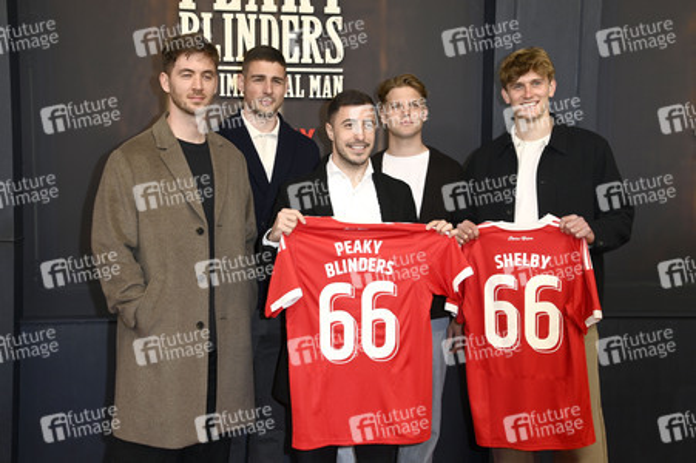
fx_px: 1082
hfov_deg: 35.7
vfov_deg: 24.2
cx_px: 348
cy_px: 232
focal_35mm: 56
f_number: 5.6
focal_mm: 56
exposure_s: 1/250
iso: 400
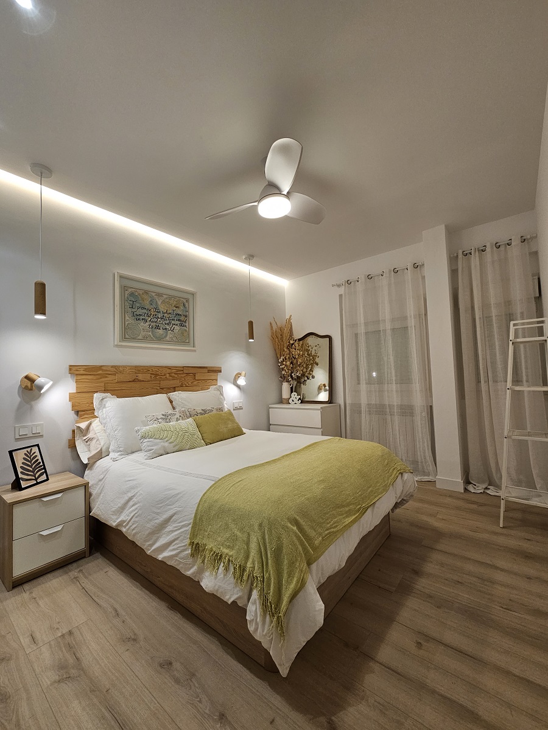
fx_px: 274
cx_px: 274
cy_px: 365
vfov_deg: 106.2
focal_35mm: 13
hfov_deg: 89.9
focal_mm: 2.2
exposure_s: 1/100
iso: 80
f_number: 2.2
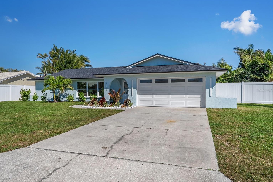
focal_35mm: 25
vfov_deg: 51.3
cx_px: 131
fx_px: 190
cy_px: 90
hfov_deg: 71.5
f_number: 10
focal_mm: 24
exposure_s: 1/200
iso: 250
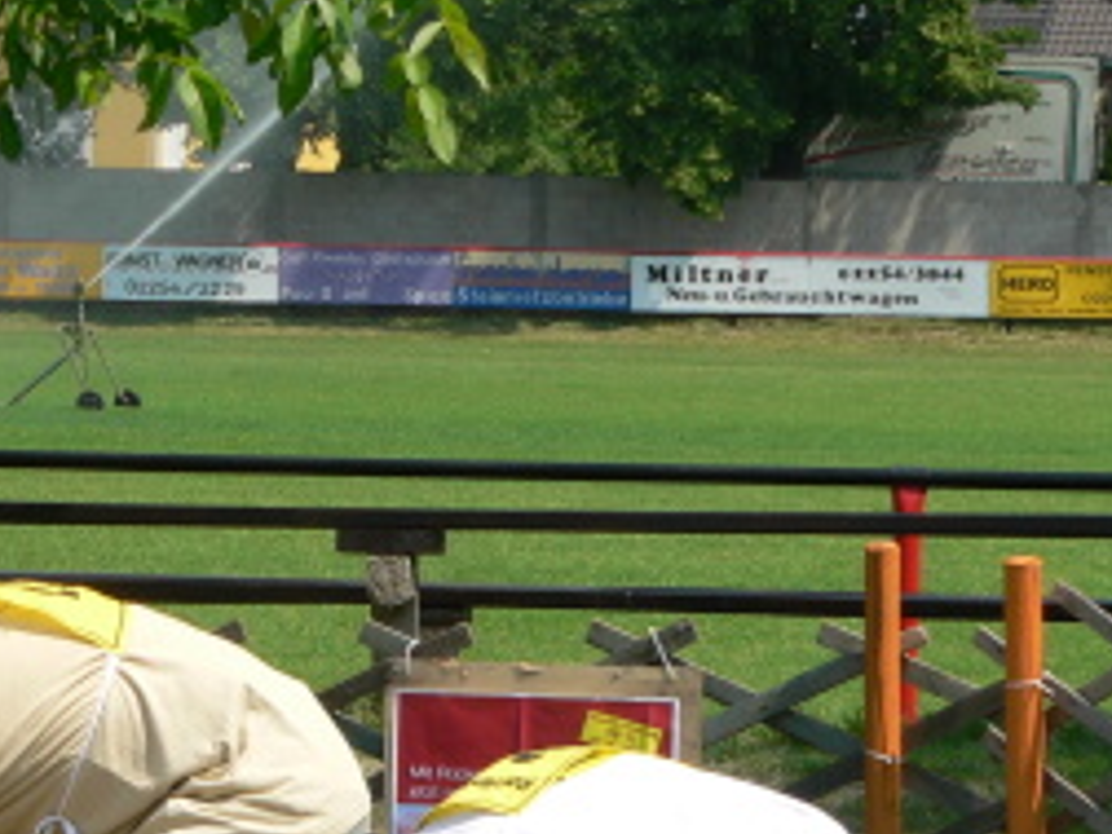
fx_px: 8127
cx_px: 181
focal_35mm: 253
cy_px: 421
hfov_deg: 7.8
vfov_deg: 5.9
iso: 80
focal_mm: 19.4
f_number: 4
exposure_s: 1/320
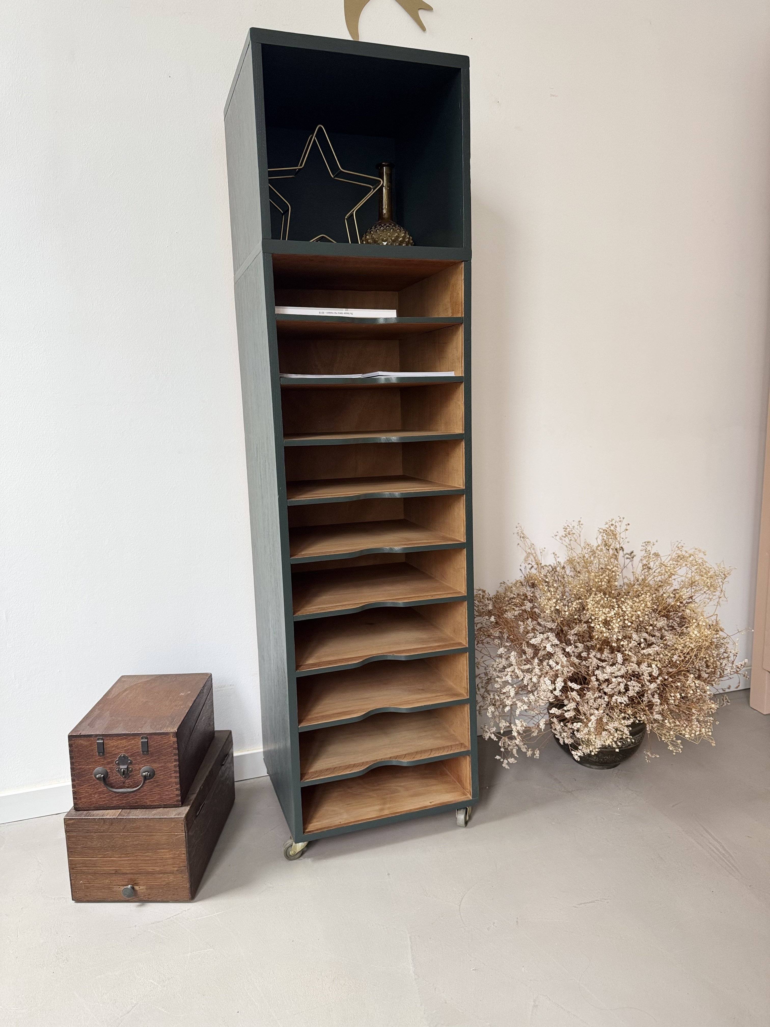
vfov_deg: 71.6
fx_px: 712
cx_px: 385
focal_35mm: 24
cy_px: 514
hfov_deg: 56.8
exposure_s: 1/121
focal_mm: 6.8
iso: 200
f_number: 1.8
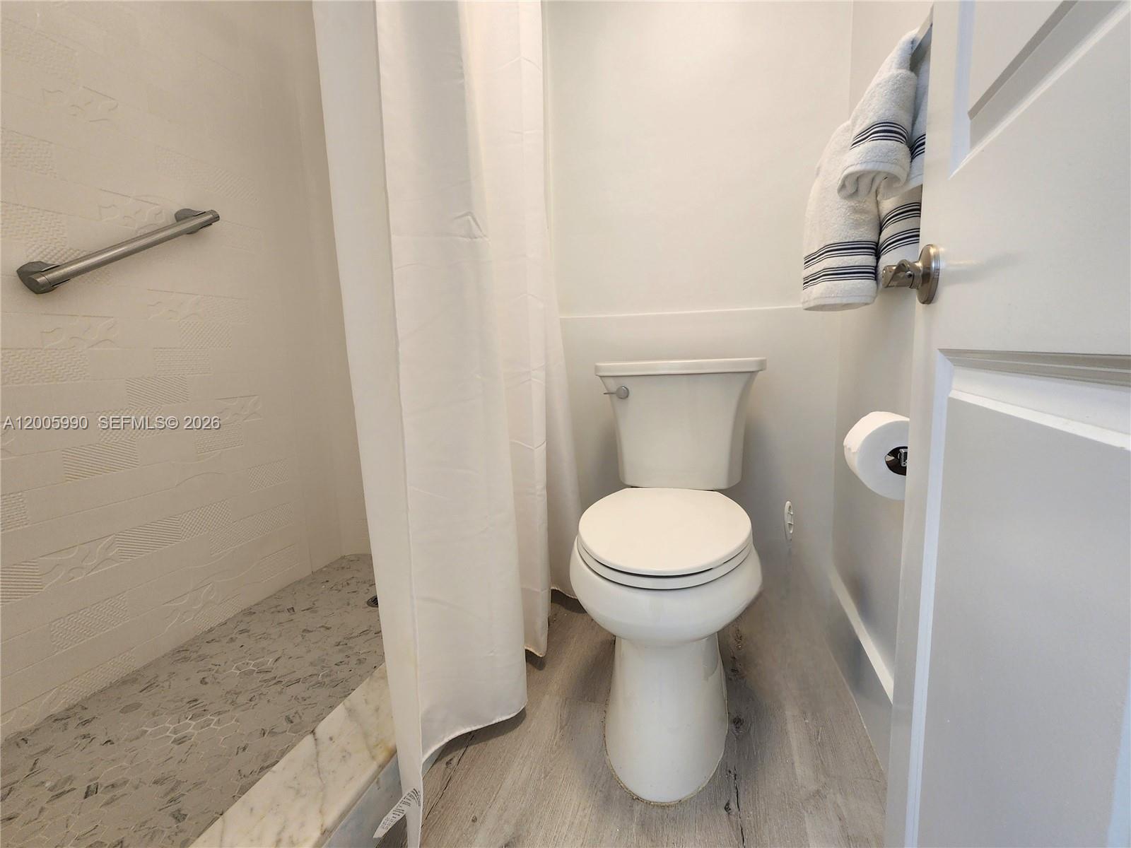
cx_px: 566
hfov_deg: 106.2
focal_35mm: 13
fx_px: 425
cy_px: 424
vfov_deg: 89.9
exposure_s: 1/60.2
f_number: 2.2
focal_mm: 2.2
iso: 125
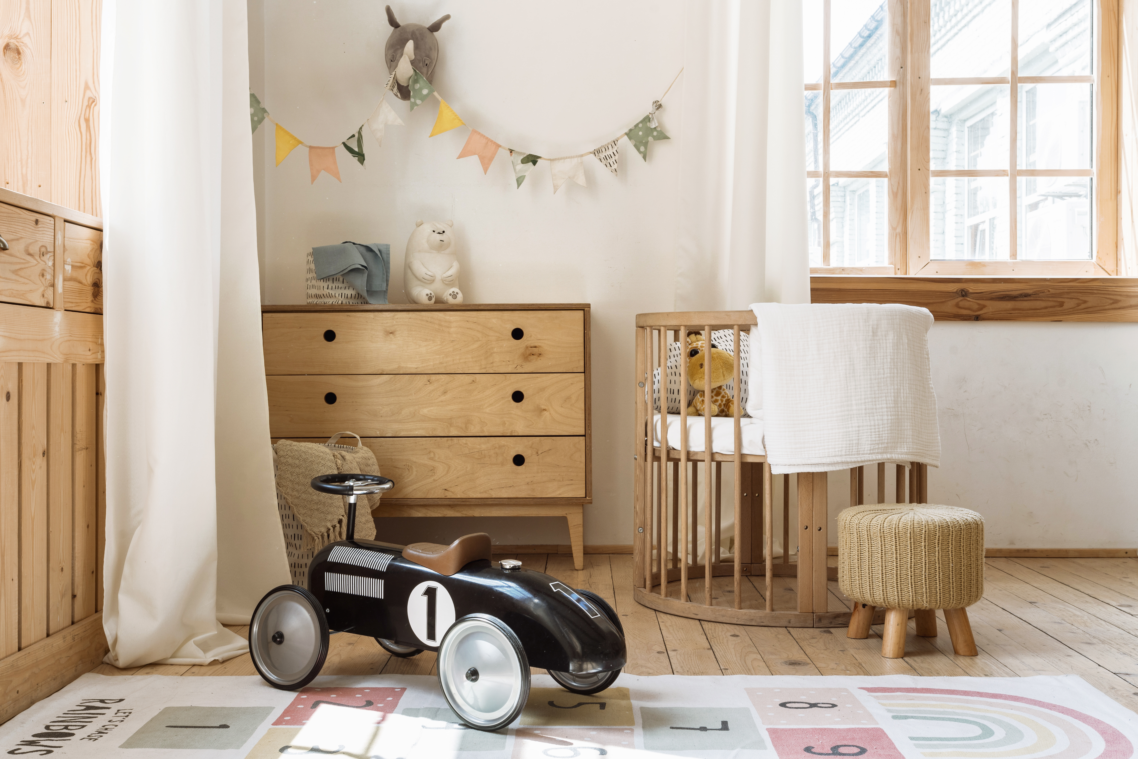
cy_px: 380
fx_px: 1264
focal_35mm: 40
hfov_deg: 48.5
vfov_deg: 33.4
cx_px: 569
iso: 200
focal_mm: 40
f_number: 11
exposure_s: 1/25
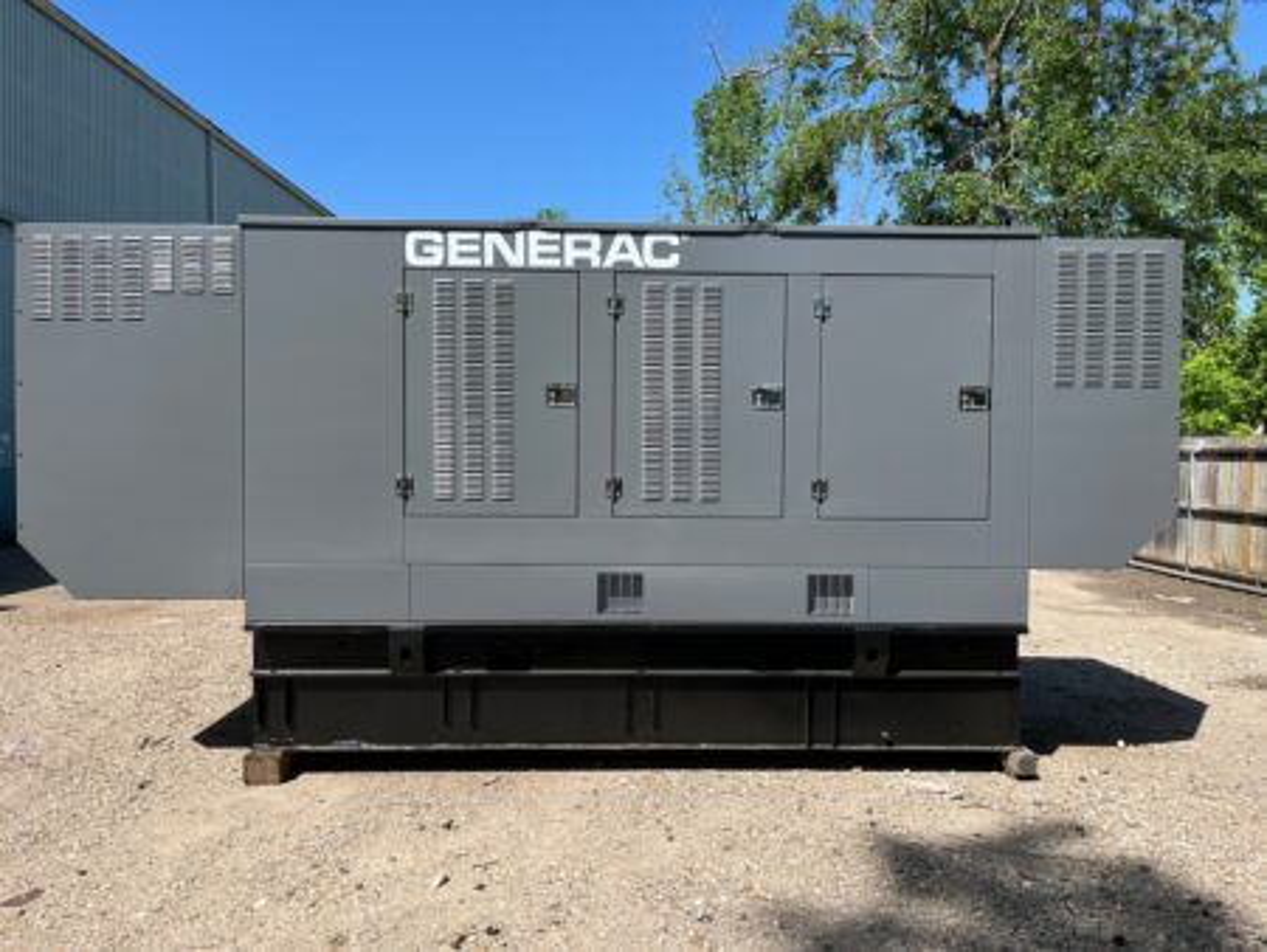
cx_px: 634
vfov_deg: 53.1
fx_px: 952
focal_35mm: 26
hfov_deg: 67.3
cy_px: 476
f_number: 1.6
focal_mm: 5.1
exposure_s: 1/2222
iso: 50
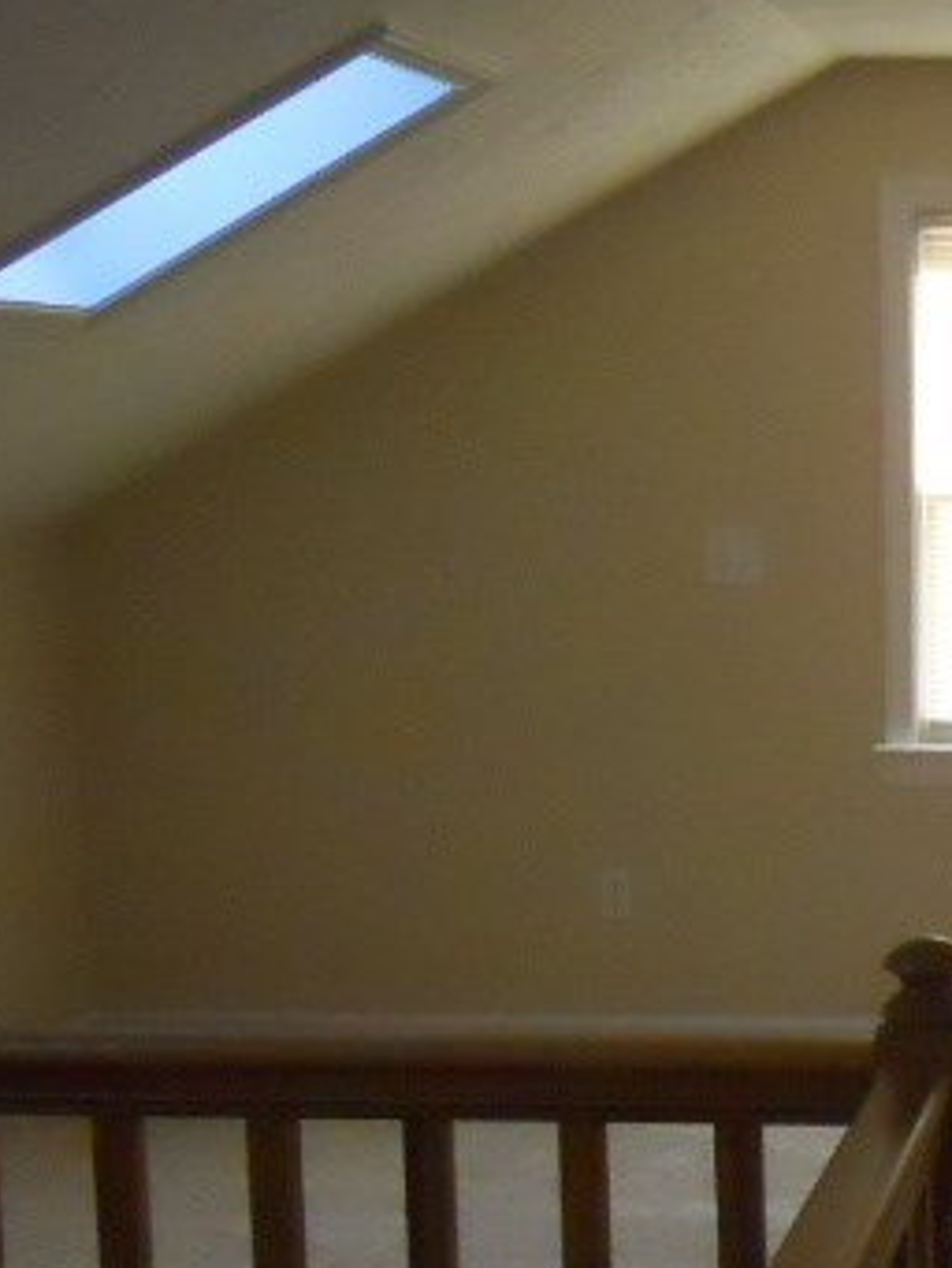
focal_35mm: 84
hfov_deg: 16.9
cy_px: 915
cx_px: 1108
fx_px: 3078
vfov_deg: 23.1
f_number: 2.7
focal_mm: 5
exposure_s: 1/125
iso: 640
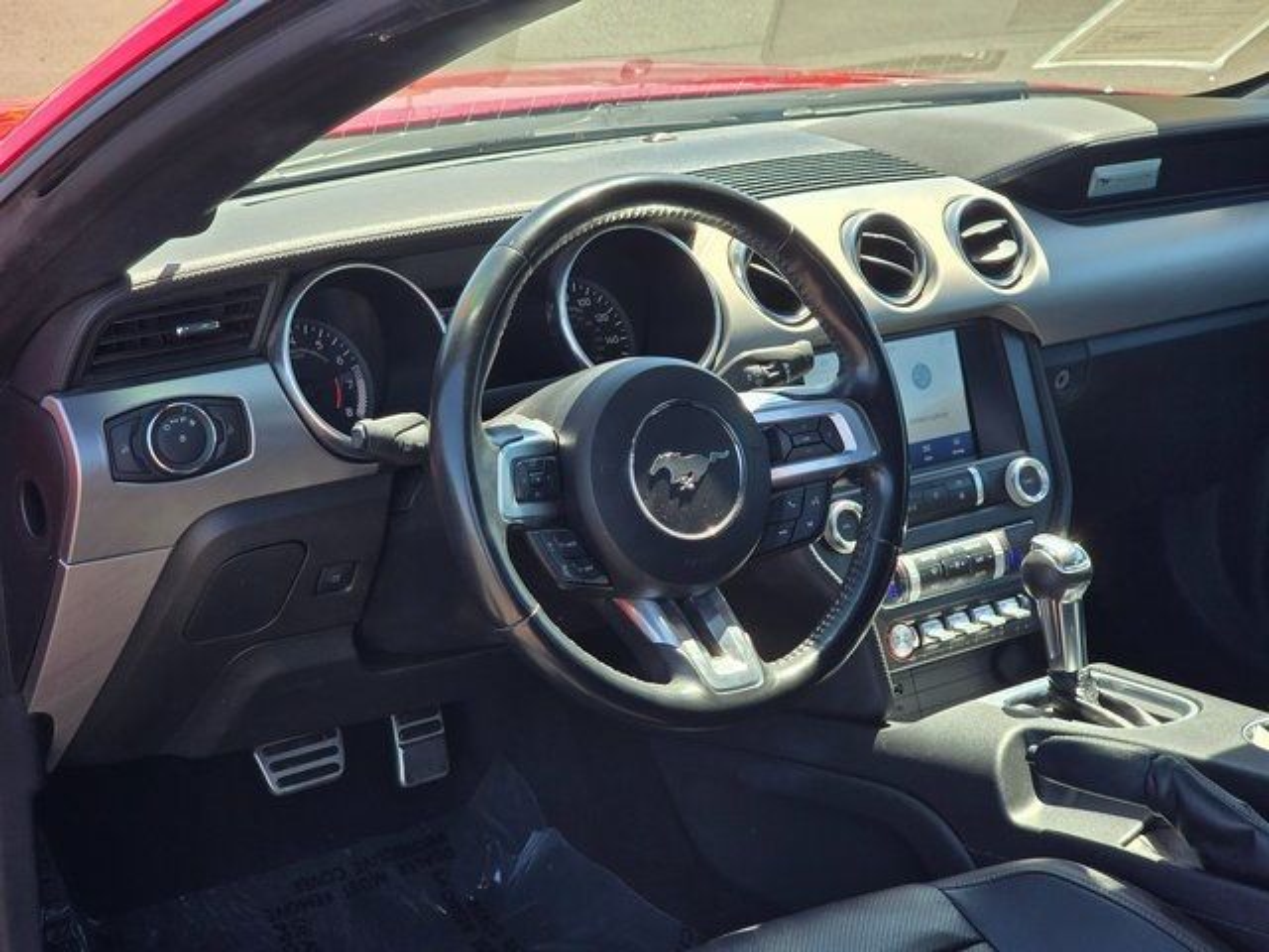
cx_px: 634
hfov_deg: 28.2
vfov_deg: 21.3
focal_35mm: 69
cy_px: 476
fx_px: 2529
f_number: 2.4
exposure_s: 1/301
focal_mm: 7.9
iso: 50
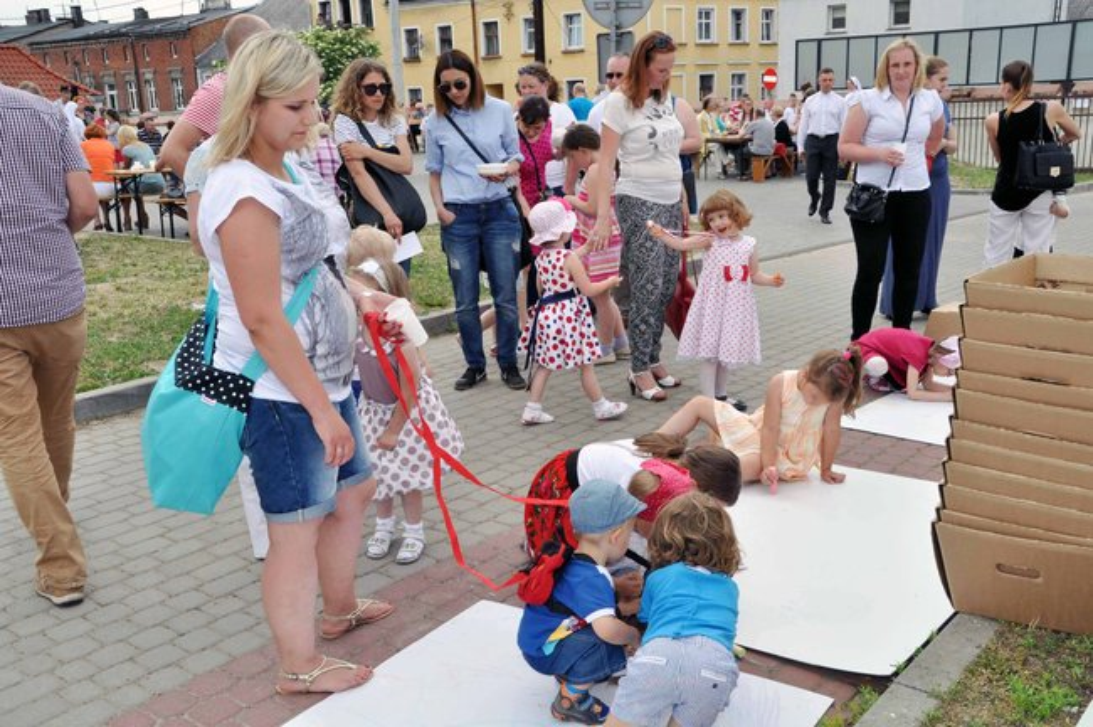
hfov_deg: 51.3
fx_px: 1137
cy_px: 364
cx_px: 546
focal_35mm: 38
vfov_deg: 35.4
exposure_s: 1/200
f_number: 18
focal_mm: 25
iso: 500
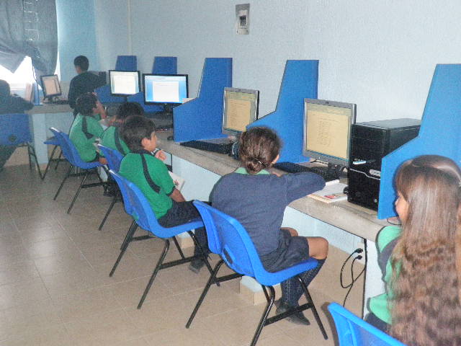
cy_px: 173
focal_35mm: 36
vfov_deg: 39.7
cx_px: 230
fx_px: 479
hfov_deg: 51.4
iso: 500
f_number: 4.1
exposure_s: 1/40
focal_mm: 6.53
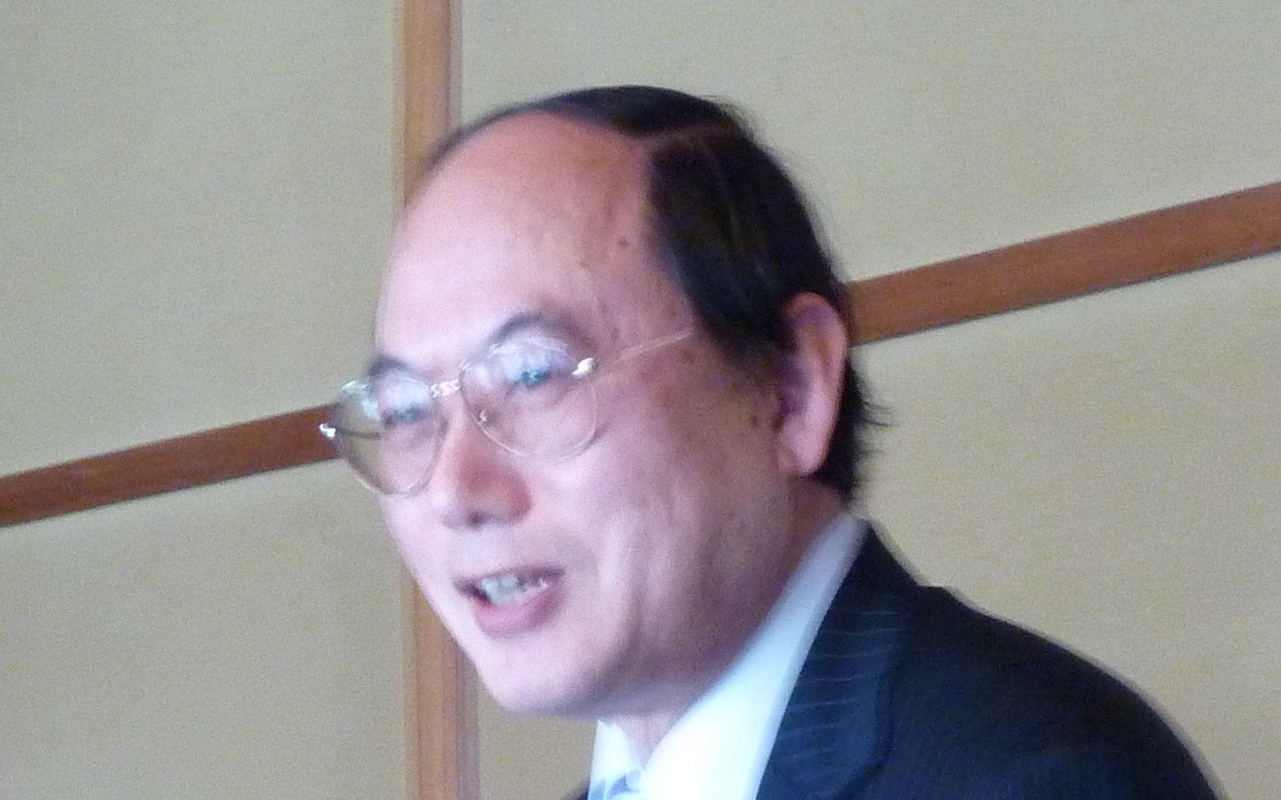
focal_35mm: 169
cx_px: 395
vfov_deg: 7.7
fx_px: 5899
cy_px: 613
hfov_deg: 12.4
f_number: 4
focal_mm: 10.3
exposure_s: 1/13
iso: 400
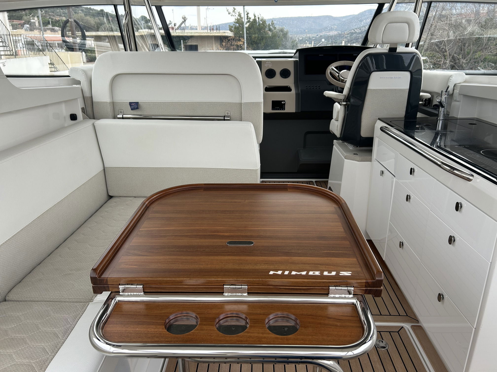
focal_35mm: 26
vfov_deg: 53.1
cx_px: 248
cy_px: 186
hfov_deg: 67.3
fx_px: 373
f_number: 1.5
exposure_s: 1/121
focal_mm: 5.7
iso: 40
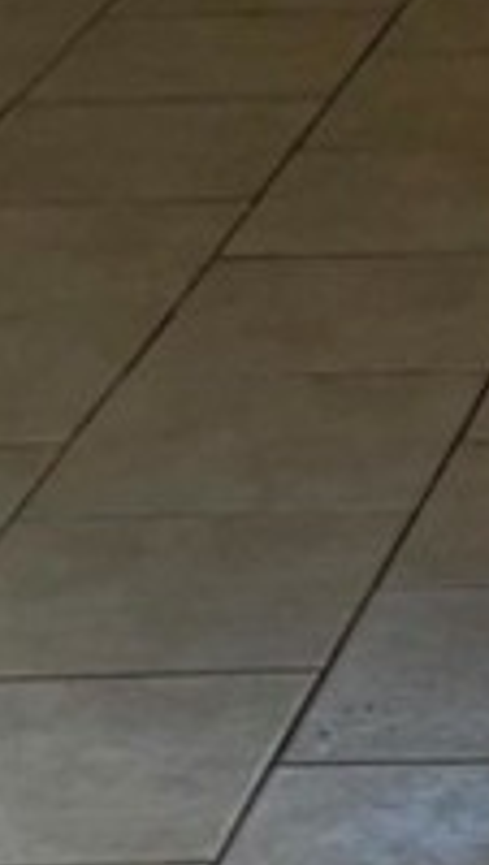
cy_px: -995
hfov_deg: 5.1
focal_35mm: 217
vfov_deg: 9.2
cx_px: 1789
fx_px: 4985
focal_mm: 5.1
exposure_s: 1/269
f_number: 1.6
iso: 40
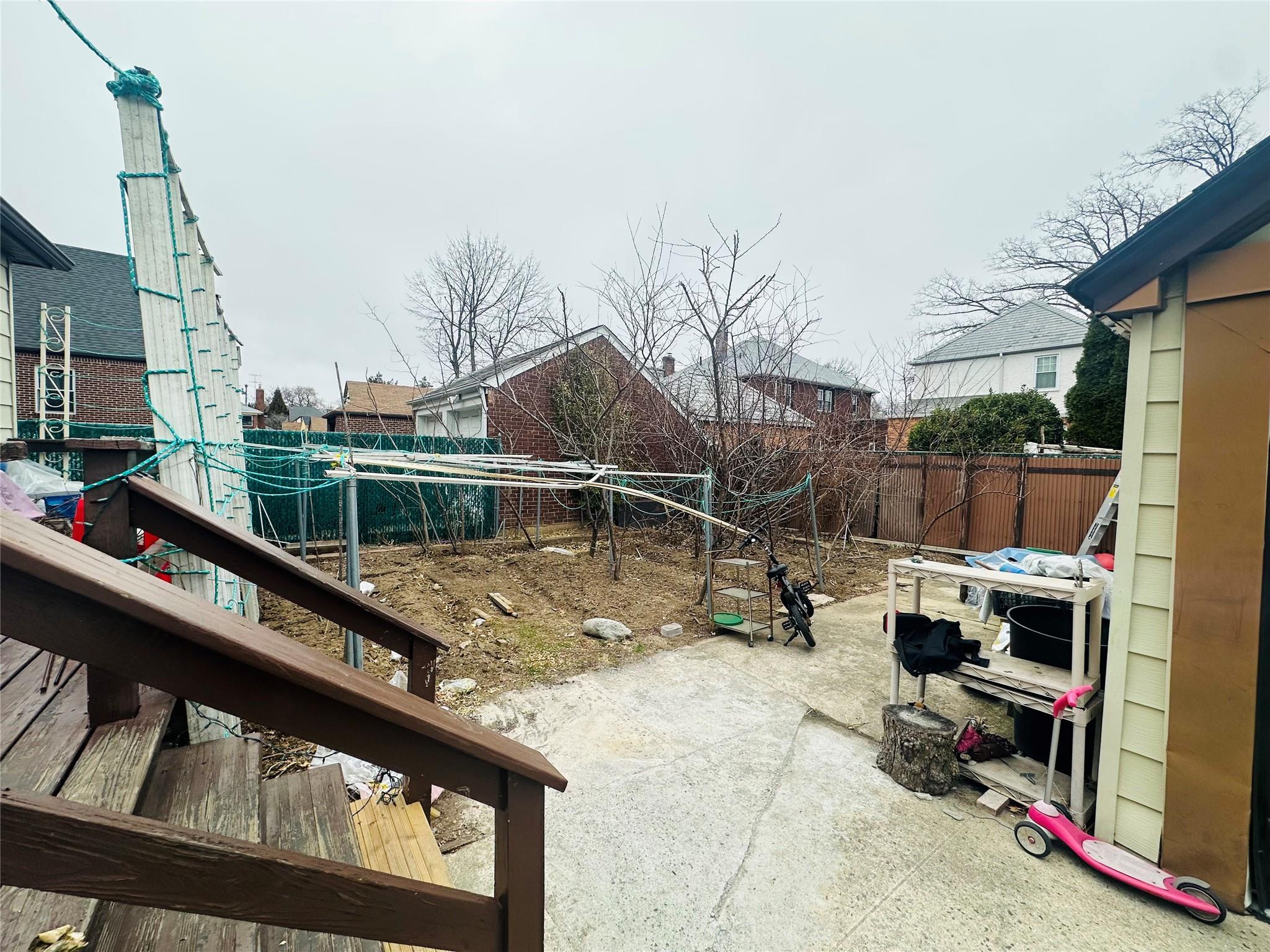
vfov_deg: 85.7
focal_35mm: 14
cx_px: 635
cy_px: 476
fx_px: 514
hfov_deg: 102.1
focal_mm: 2.22
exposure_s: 1/924
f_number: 2.2
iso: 40
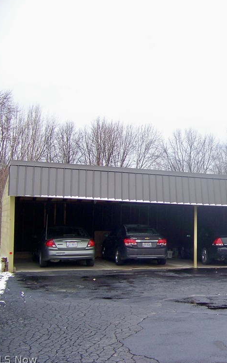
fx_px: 514
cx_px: 234
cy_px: 182
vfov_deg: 38.9
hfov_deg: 23.7
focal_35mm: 52
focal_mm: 5.85
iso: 64
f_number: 2.8
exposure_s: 1/200
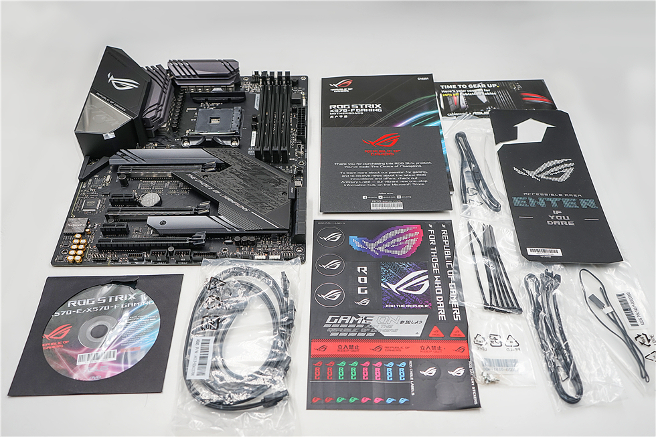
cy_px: 218
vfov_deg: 37.8
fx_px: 638
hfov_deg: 54.4
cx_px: 328
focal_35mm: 35
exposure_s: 1/80
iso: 100
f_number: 5
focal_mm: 35
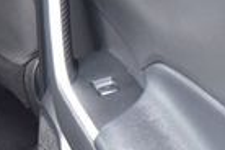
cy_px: -21
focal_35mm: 125
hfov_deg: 14.9
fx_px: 781
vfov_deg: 10.8
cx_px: -139
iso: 400
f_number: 7.1
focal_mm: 18
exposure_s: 1/25
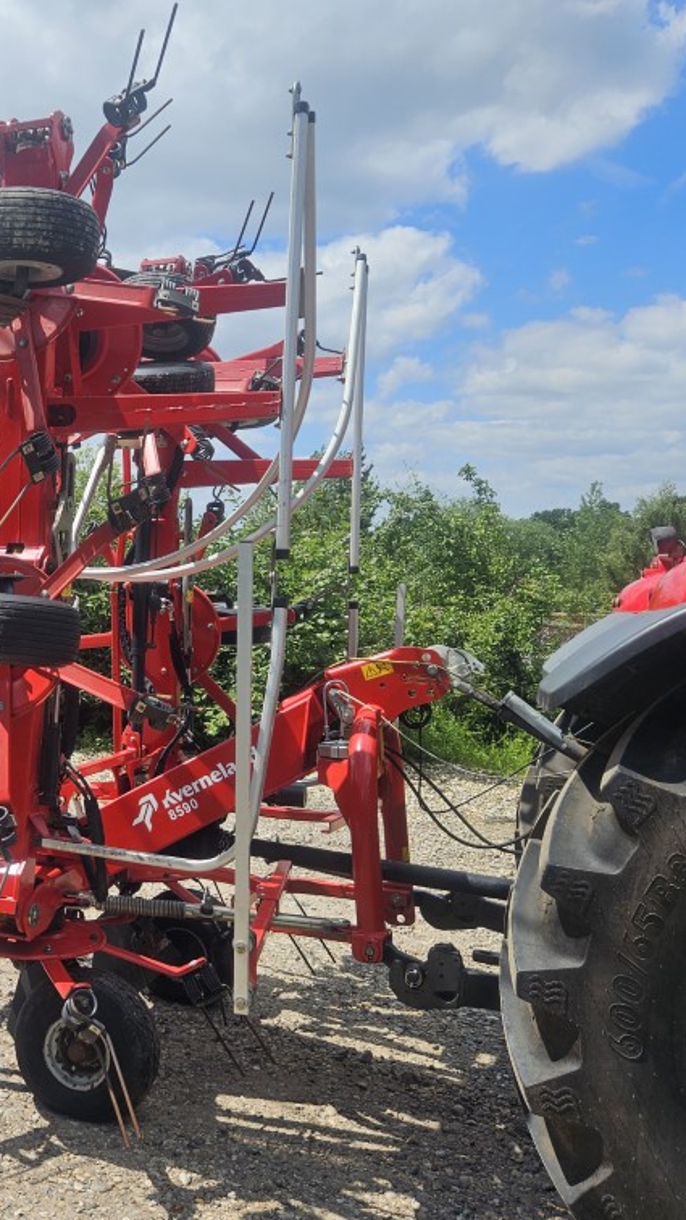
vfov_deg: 58.0
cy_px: 606
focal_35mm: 34
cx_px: 18
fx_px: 1099
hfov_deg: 32.2
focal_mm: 5.4
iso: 25
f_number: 1.8
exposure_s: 1/1849
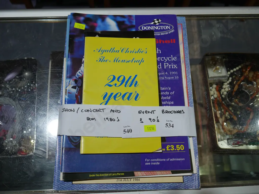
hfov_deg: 56.8
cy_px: 97
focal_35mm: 32
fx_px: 240
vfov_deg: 44.2
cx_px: 130
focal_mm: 16
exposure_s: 1/125
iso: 200
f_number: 4.5
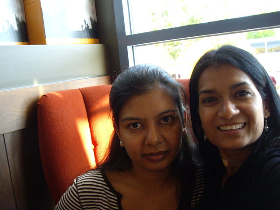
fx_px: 307
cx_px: 140
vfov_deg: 37.7
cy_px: 105
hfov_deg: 49.0
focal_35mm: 38
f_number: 2.7
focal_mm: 6.2
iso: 200
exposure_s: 1/60
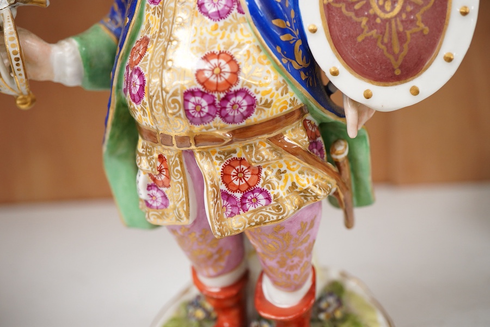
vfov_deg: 29.9
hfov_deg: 43.6
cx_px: 245
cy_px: 164
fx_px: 612
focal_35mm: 45
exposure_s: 1/125
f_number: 7.1
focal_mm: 30
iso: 1250
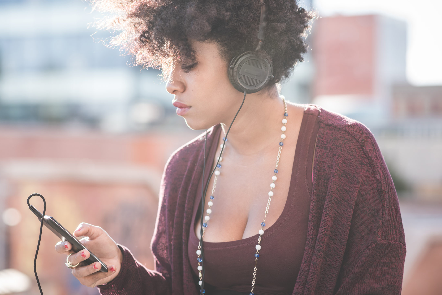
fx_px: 1228
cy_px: 124
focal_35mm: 100
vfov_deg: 13.7
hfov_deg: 20.4
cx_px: 186
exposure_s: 1/640
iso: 250
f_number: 2.8
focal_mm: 85
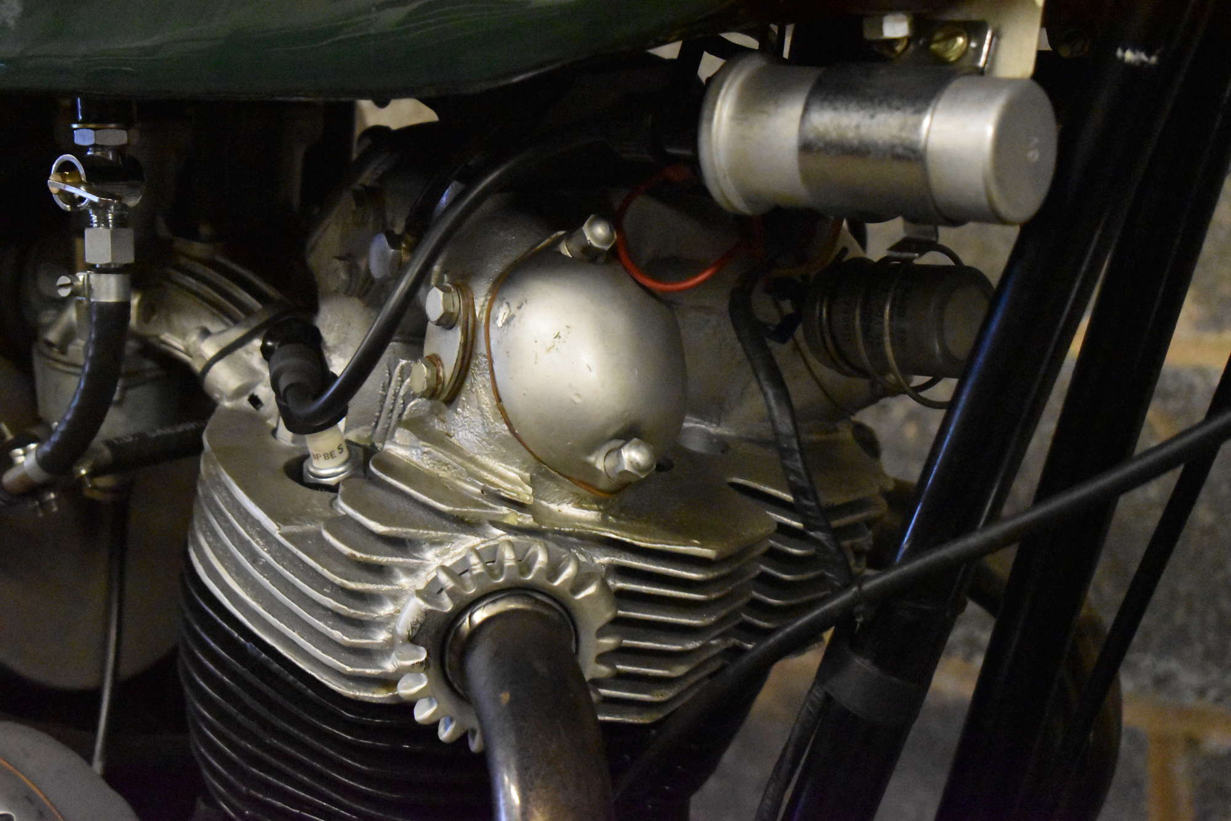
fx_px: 2564
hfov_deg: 27.0
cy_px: 410
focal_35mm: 75
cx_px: 616
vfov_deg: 18.2
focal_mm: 50
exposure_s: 1/100
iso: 12800
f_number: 5.6
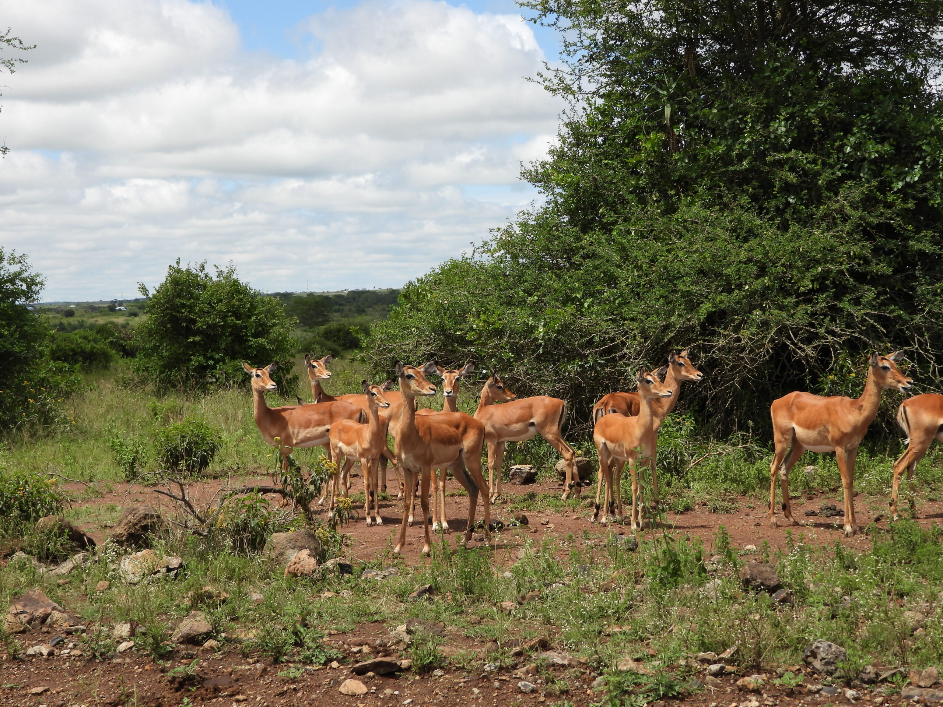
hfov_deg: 27.8
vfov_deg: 21.0
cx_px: 472
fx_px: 1907
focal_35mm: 70
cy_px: 354
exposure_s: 1/1250
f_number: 3.5
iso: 100
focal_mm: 12.6
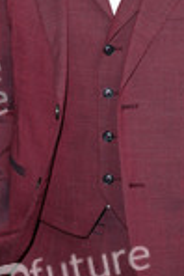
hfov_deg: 6.0
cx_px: 115
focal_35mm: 229
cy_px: 11
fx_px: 1751
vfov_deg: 8.9
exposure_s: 1/250
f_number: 5.6
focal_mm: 85
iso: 800
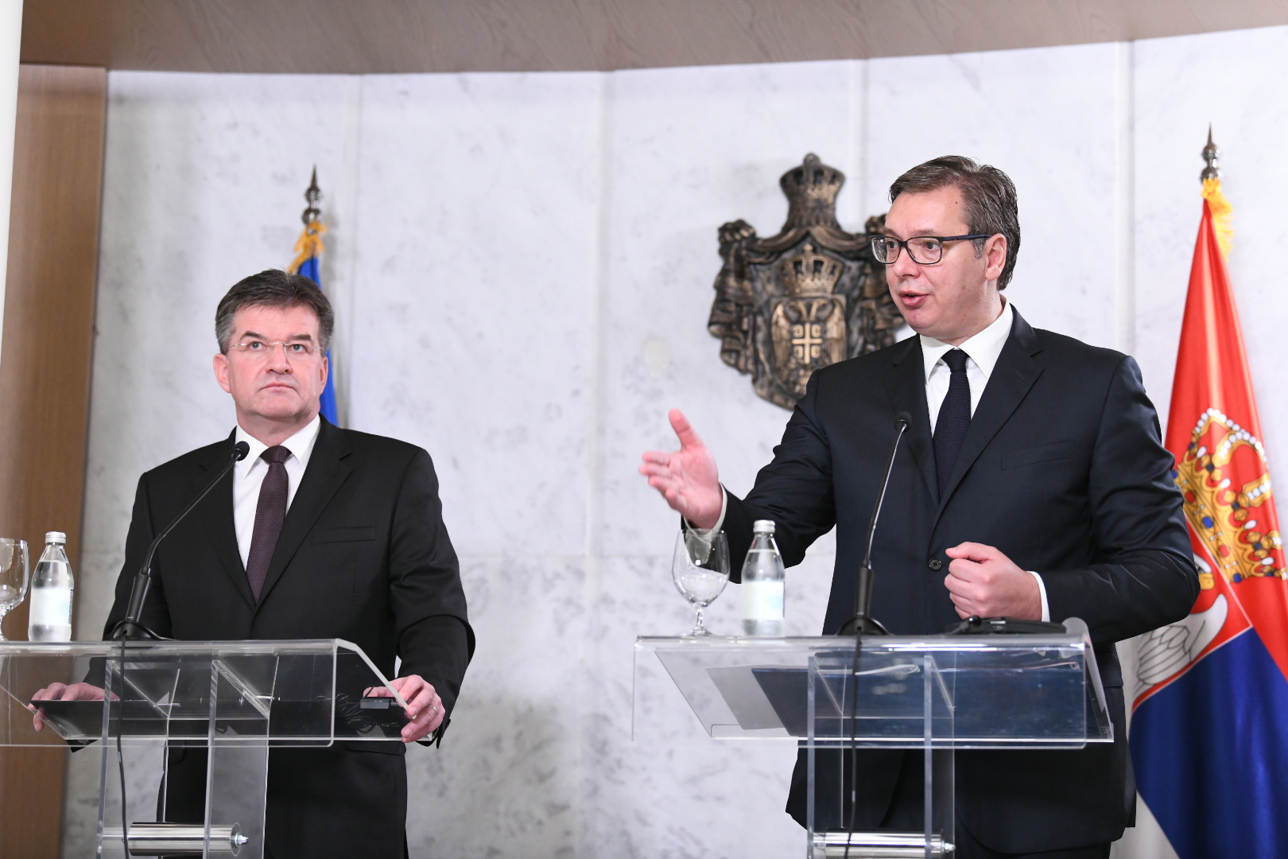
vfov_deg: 16.7
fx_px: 2934
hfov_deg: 24.8
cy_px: 430
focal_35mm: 82
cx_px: 644
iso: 4000
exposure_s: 1/160
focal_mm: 82
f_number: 3.5
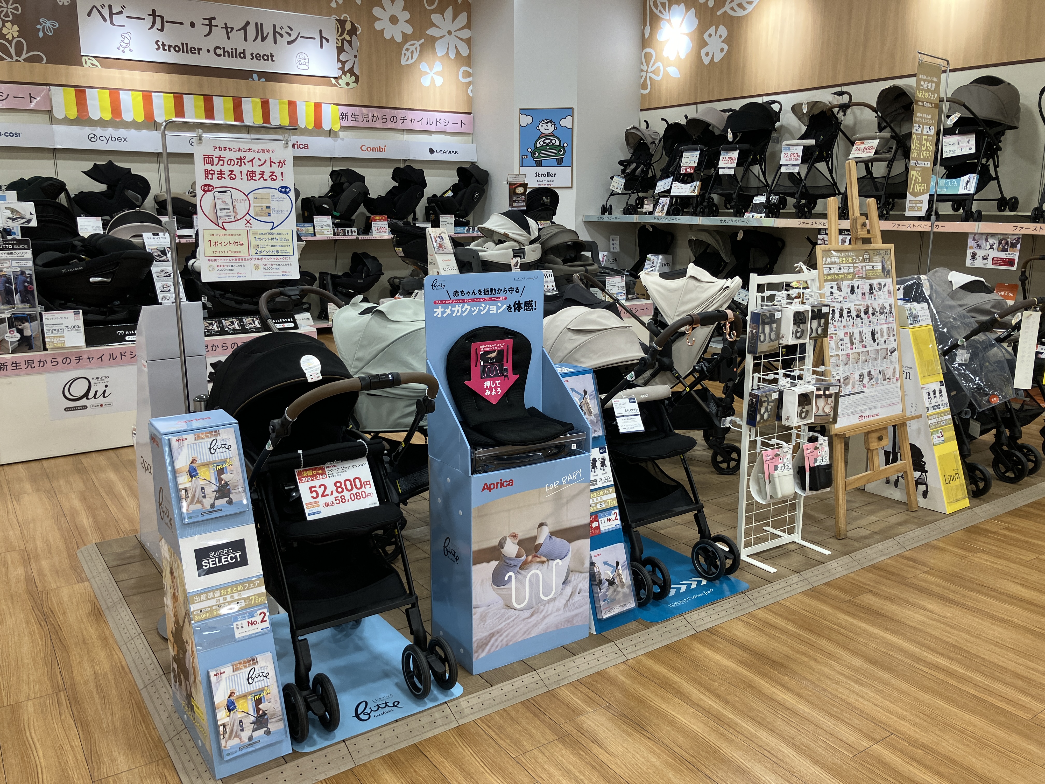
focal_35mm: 28
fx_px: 845
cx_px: 522
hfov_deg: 63.4
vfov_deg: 49.7
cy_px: 392
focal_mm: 3.99
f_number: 1.8
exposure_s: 1/60
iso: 50
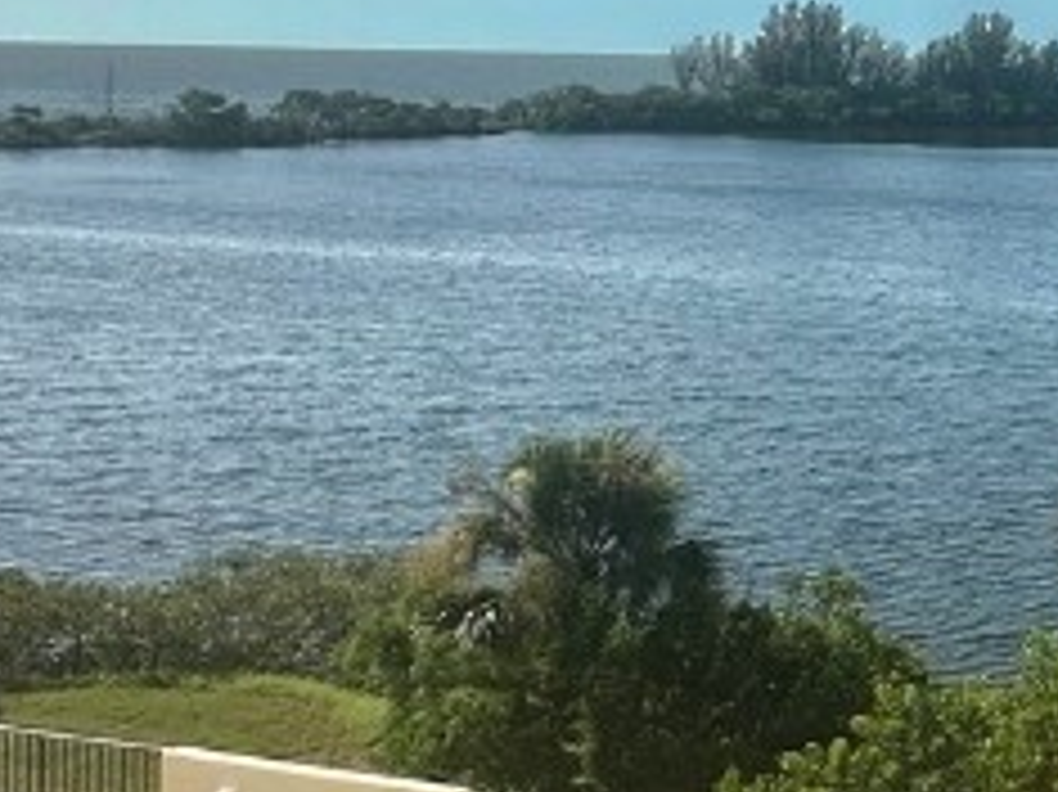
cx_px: 1693
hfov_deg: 23.4
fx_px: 1863
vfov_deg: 23.3
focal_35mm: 61
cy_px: 54
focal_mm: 2.22
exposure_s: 1/2747
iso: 50
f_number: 2.2
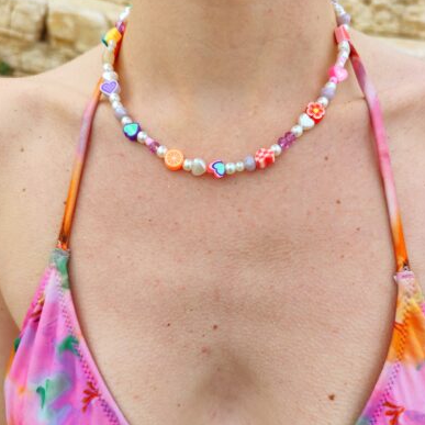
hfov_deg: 57.3
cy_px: 227
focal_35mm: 28
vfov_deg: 57.3
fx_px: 389
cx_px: 212
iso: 50
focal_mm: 6.19
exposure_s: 1/208
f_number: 1.65
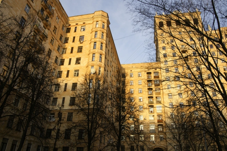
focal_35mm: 27
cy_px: 76
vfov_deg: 48.0
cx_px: 114
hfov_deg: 67.4
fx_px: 170
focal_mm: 18
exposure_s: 1/50
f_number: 8
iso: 100
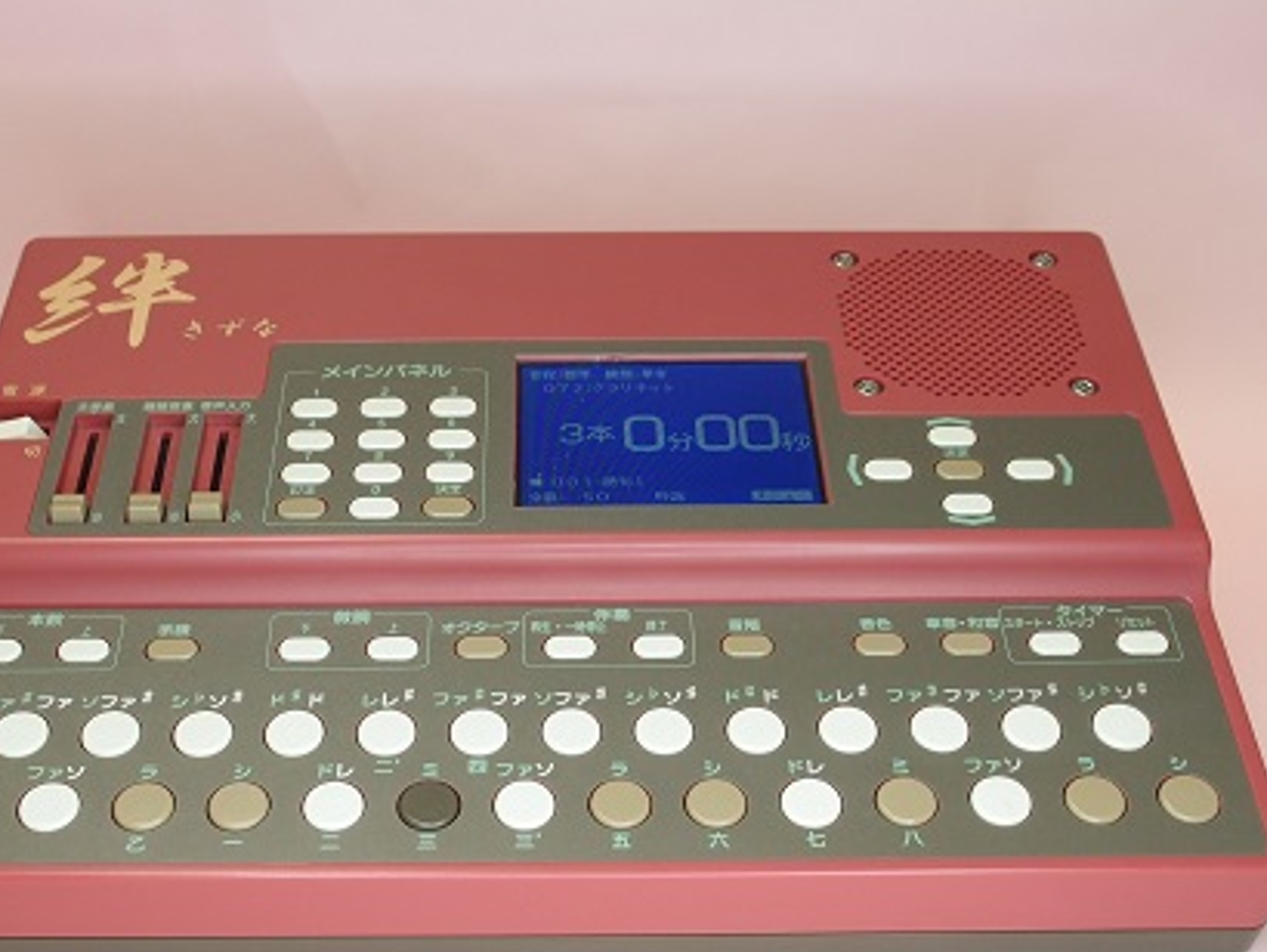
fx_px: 1831
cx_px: 550
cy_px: 546
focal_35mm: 50
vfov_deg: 29.1
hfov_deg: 38.1
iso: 200
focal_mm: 8.99
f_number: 3.2
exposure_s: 1/30
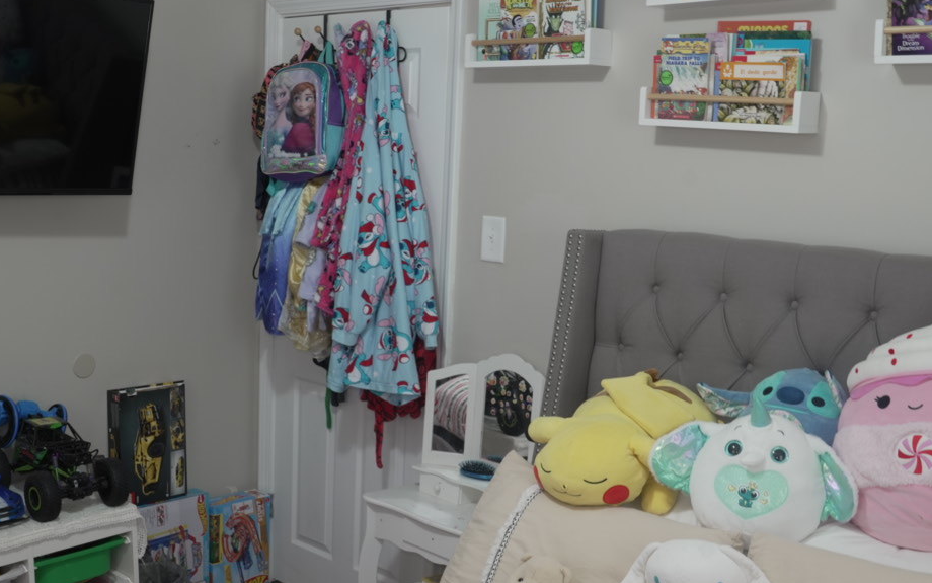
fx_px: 1092
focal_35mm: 43
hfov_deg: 46.1
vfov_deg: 29.8
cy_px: 354
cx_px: 414
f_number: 8
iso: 400
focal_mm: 24
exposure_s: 1/5
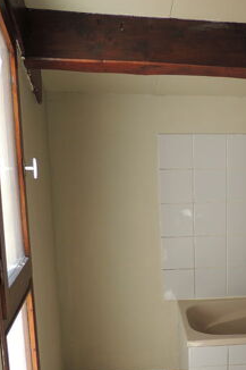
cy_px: 276
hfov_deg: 26.5
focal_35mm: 49
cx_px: 224
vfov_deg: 39.3
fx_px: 503
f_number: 3
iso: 100
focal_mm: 4.3
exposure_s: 1/80
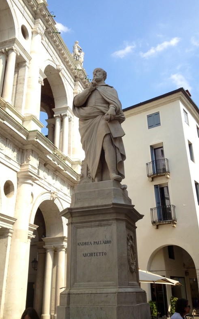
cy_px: 157
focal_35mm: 38
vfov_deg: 51.5
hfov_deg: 33.6
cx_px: 102
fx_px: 330
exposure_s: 1/1042
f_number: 2.4
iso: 50
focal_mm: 4.28
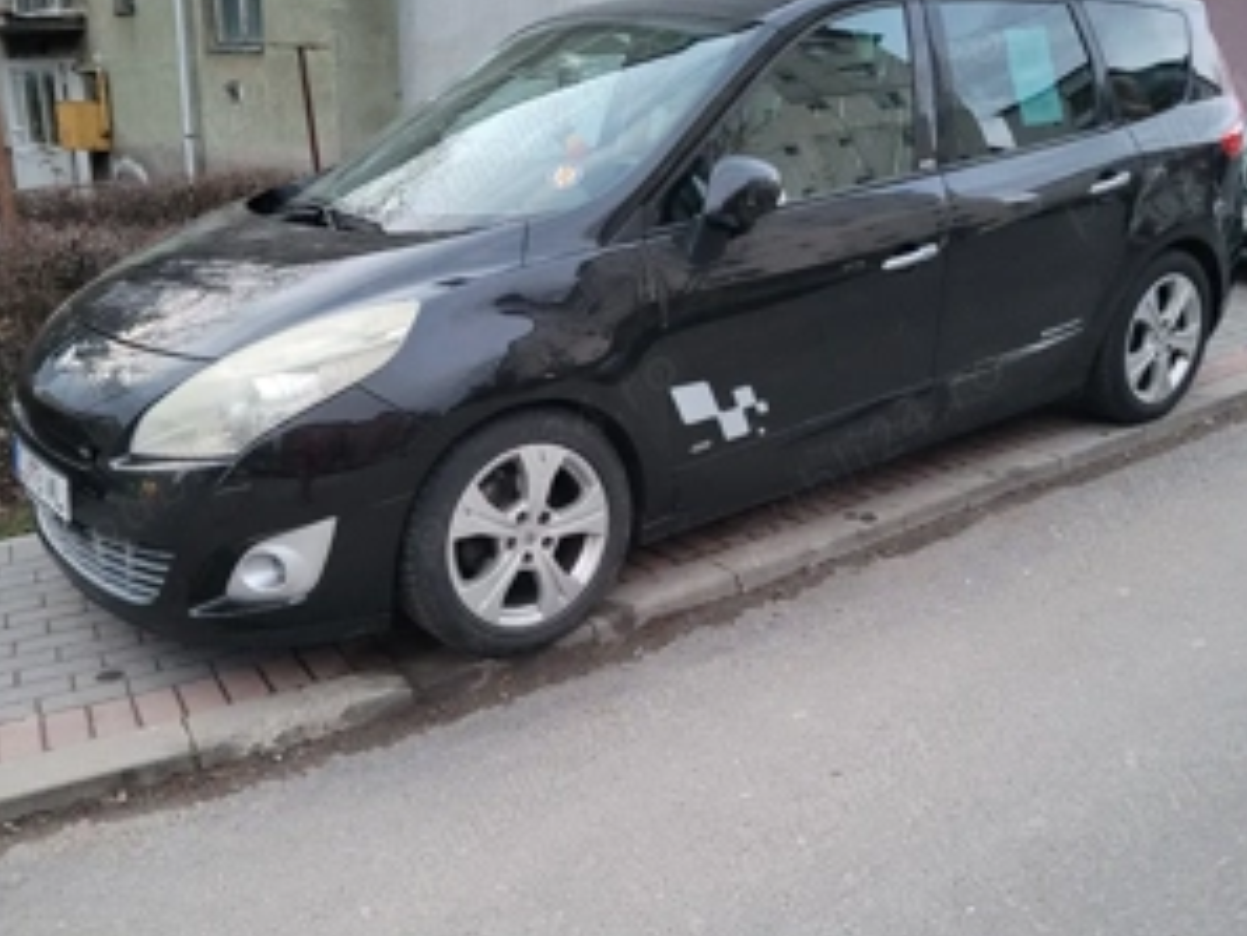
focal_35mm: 35
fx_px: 1261
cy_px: 504
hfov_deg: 52.6
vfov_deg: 40.7
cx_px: 626
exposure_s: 1/33
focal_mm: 5.4
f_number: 1.8
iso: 640
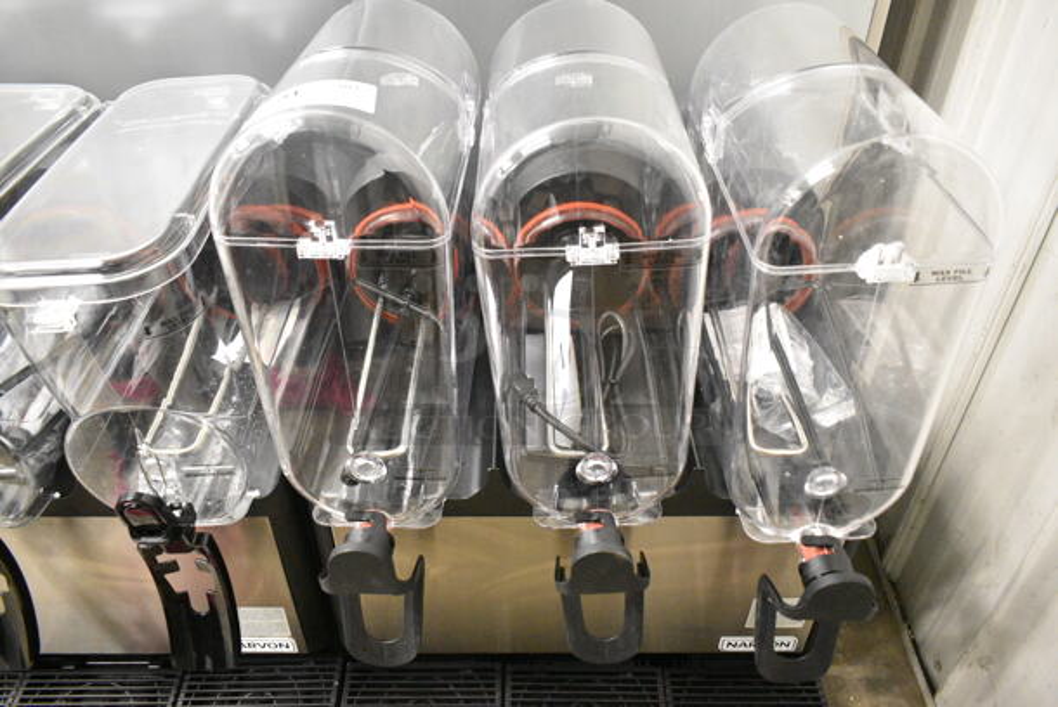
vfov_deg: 48.0
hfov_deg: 67.3
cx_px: 529
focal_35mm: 27
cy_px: 354
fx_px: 794
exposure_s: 1/80
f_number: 4.5
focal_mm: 18
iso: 6400
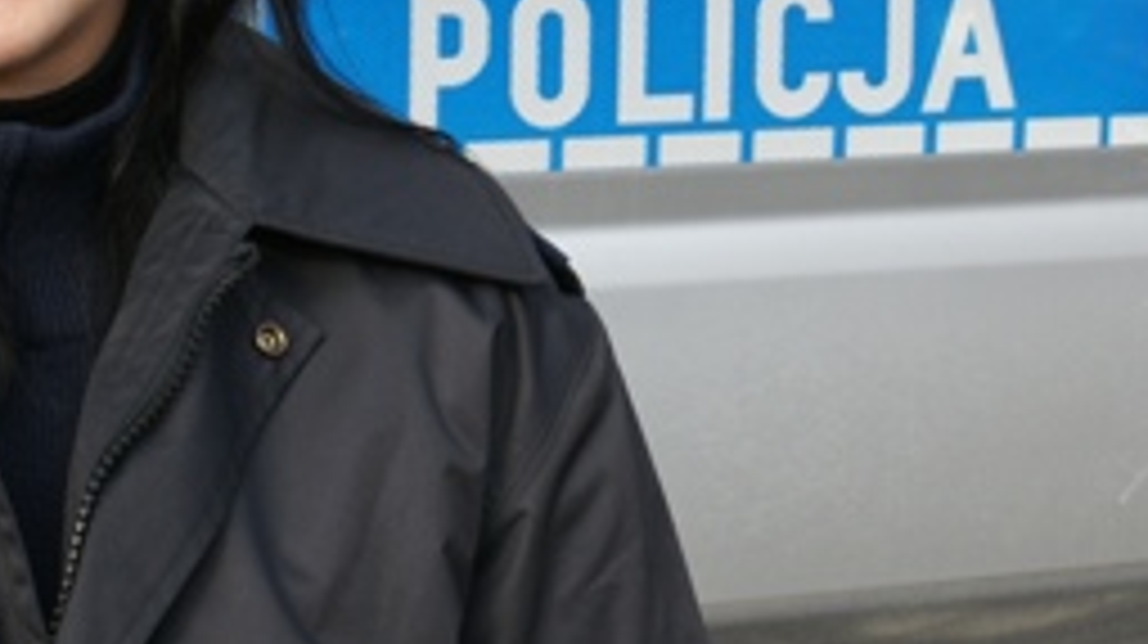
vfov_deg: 8.7
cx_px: 374
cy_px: 79
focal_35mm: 138
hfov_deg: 15.5
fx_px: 4207
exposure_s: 1/125
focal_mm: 35
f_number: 8
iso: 200
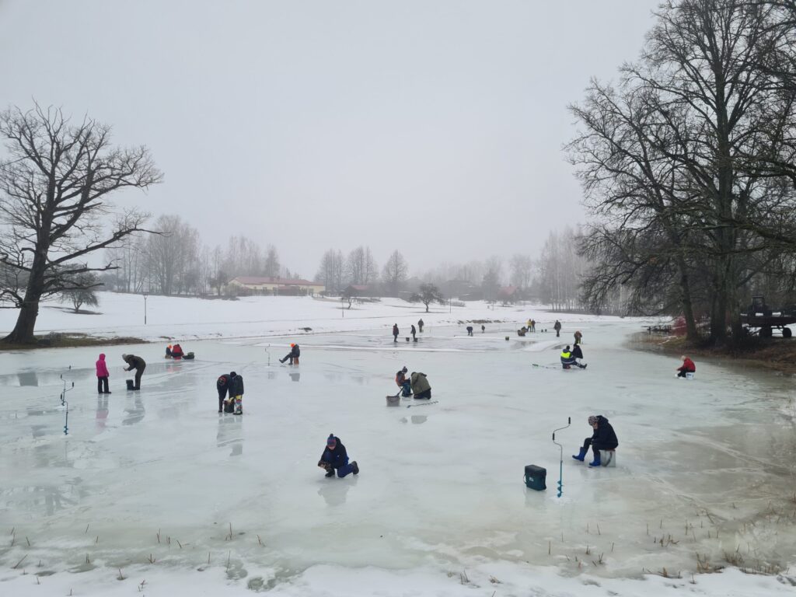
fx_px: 598
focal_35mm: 26
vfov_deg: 53.1
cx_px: 398
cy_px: 298
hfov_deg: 67.3
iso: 50
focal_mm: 5.4
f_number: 1.8
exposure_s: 1/154
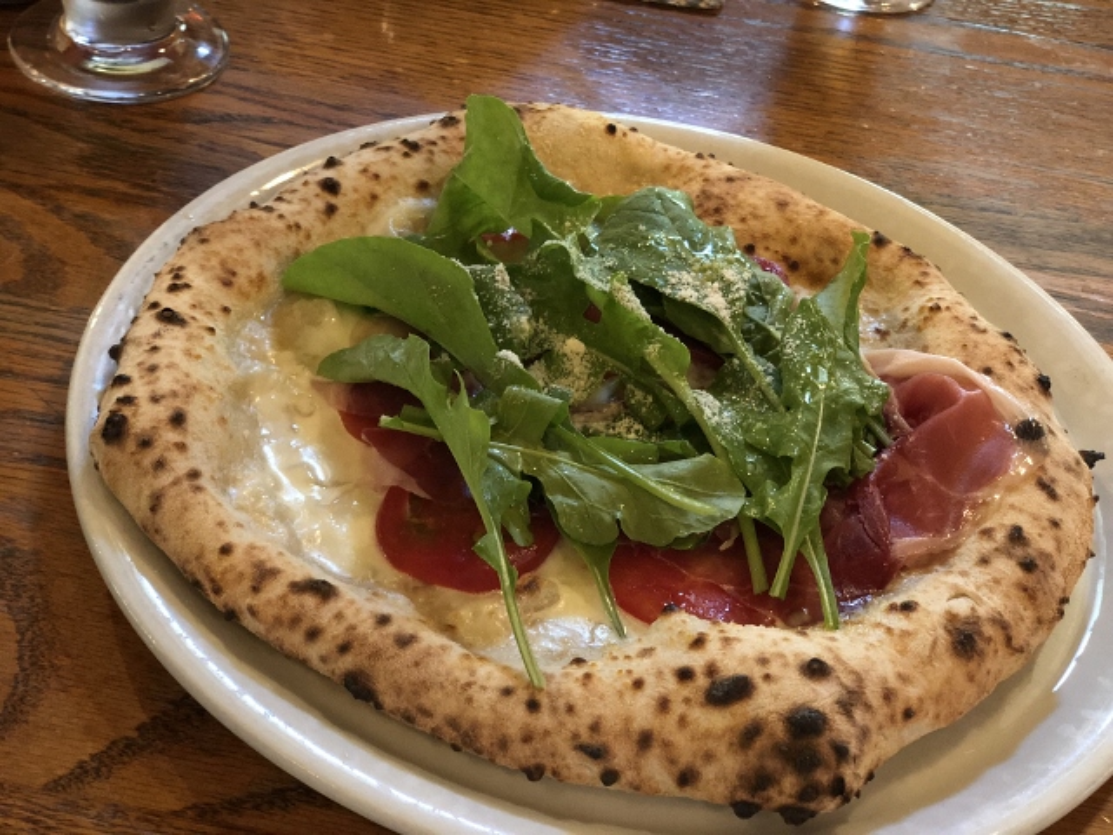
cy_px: 418
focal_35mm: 52
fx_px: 1672
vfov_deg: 28.0
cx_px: 556
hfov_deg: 36.8
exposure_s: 1/11
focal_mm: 6
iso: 160
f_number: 2.4
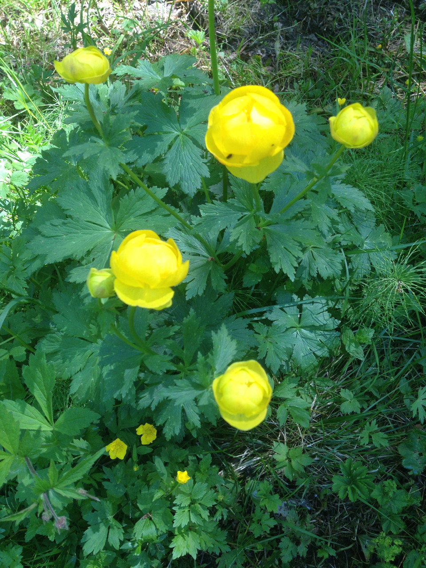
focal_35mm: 35
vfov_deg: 52.6
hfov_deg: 40.7
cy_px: 284
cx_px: 213
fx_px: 574
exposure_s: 1/120
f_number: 2.4
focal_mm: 4.28
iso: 50
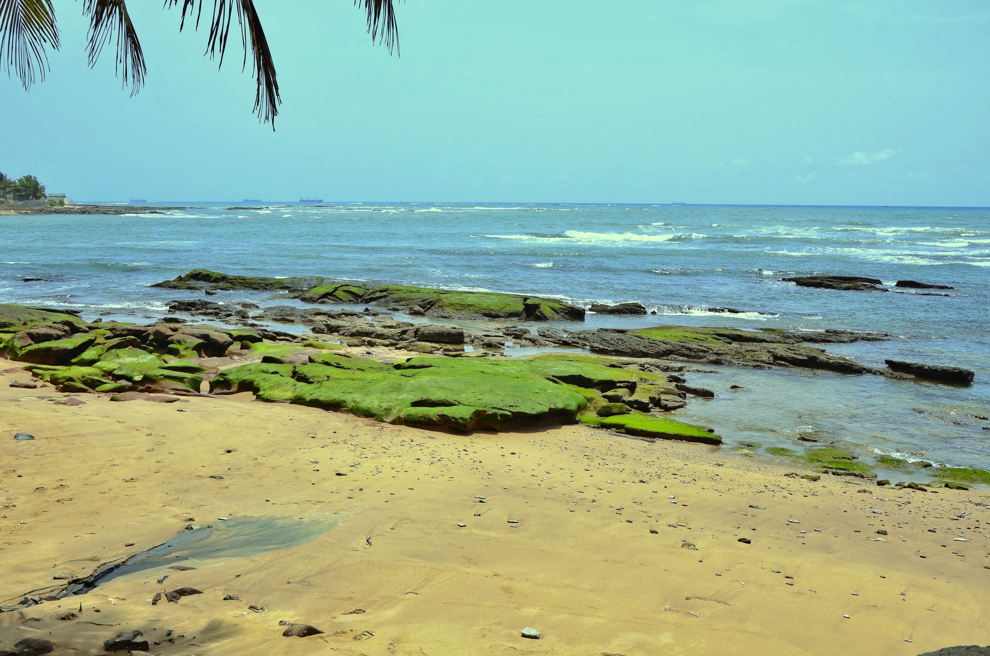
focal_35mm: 36
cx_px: 495
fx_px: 988
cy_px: 328
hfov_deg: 53.2
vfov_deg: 36.7
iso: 100
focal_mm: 24
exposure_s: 1/250
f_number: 8
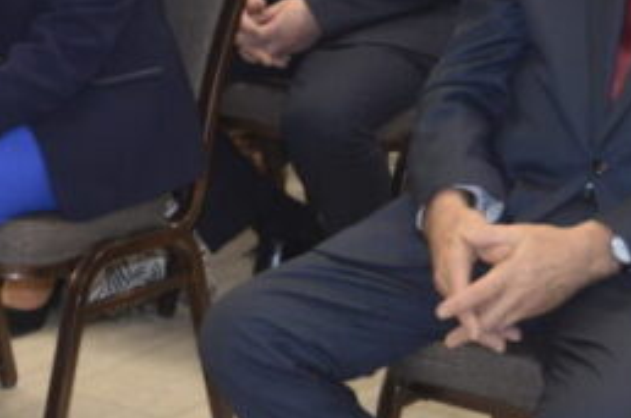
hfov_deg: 13.8
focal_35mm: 149
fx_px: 2607
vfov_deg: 9.0
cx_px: 232
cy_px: -150
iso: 500
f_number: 4
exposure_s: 1/60
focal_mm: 25
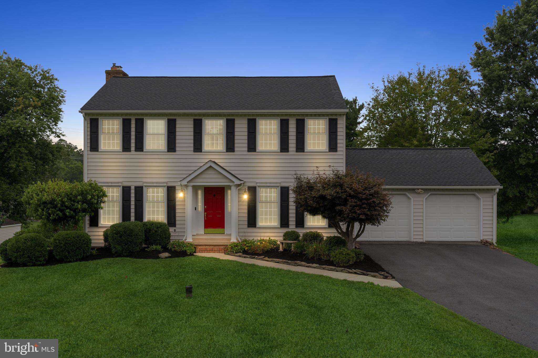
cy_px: 179
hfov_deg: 54.4
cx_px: 269
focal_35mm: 35
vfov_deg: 37.8
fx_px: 523
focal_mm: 35
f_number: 8
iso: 250
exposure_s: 1/125
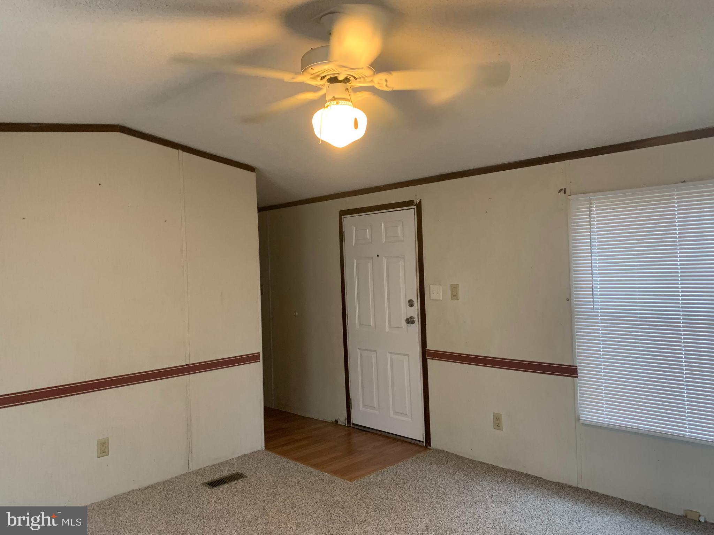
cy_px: 268
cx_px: 357
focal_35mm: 26
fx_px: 536
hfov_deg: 67.3
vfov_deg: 53.1
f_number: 1.8
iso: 125
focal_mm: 4.25
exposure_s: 1/60
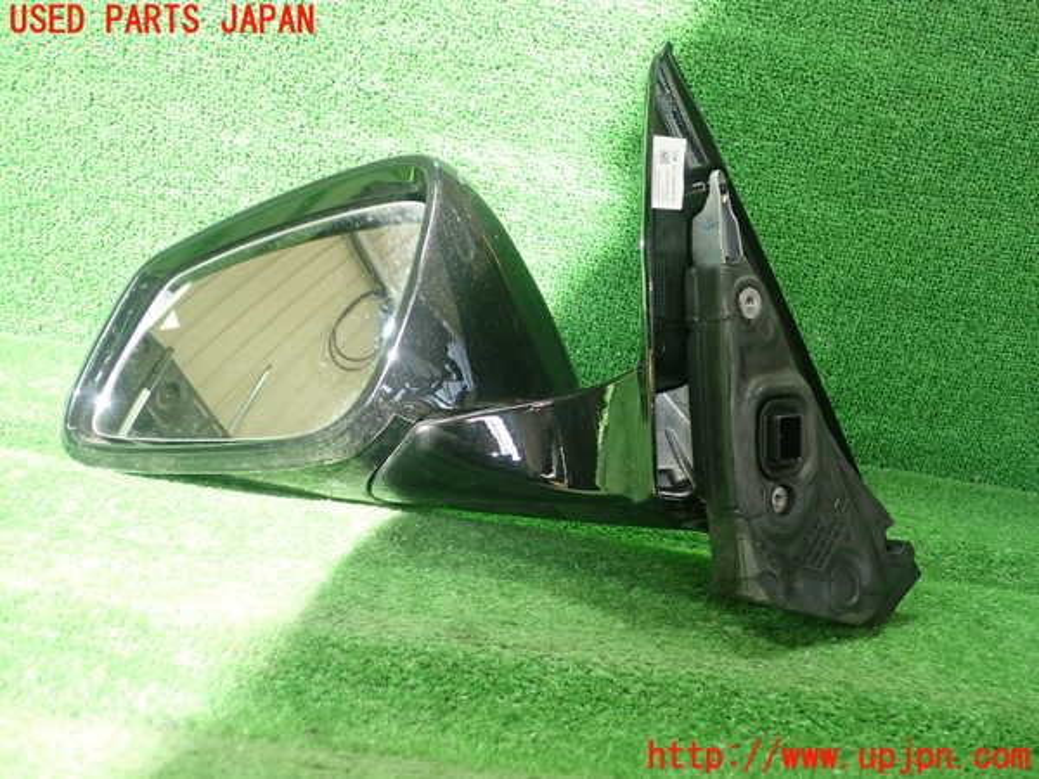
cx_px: 520
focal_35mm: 30
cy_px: 390
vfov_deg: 46.8
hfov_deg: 60.0
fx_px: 900
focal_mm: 5.5
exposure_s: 1/125
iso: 320
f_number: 2.3
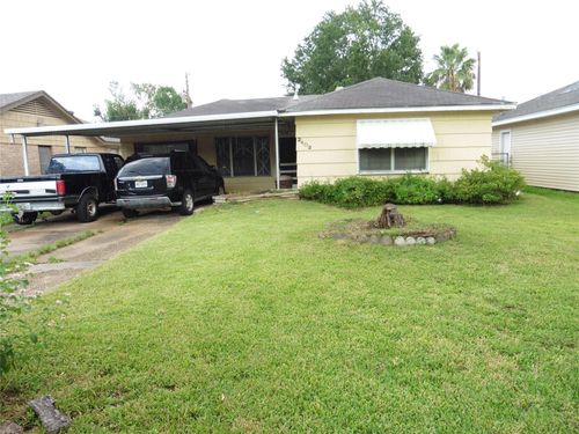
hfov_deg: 71.6
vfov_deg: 56.8
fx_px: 401
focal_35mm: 24
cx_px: 290
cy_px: 217
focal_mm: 4.3
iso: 100
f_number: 3.3
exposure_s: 1/125
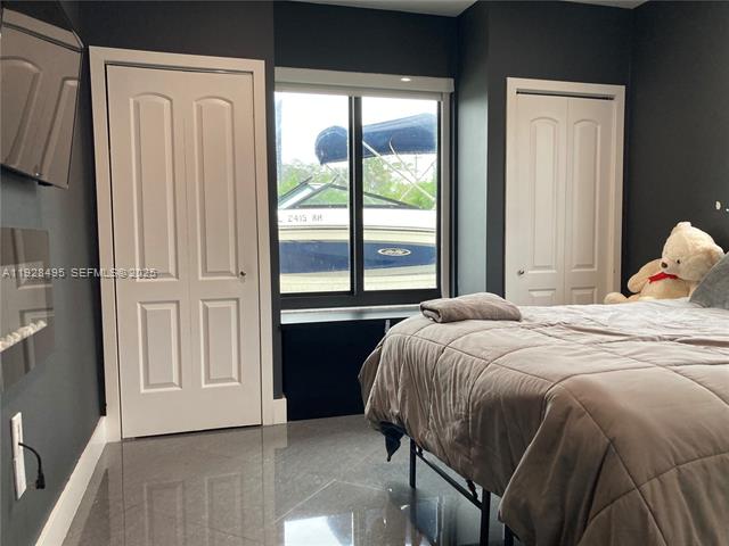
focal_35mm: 28
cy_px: 273
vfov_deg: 49.7
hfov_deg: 63.4
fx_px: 590
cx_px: 364
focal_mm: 3.99
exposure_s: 1/60
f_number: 1.8
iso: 100
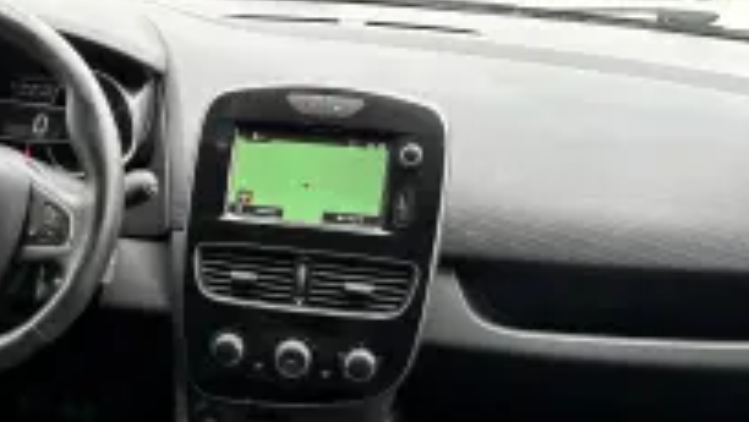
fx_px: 994
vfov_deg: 22.9
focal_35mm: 50
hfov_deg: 40.0
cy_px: 437
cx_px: 173
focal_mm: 5.96
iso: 125
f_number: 1.6
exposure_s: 1/121
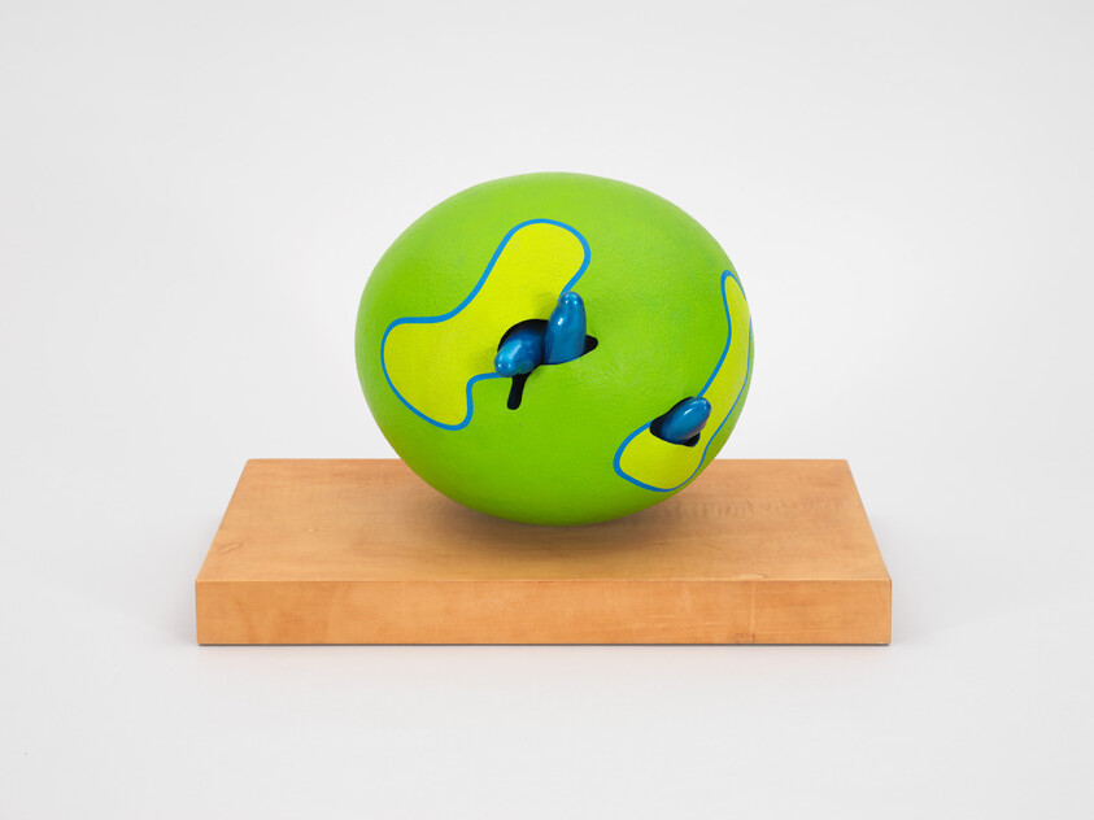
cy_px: 410
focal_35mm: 77
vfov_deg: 19.1
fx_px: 2433
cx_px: 547
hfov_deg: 25.3
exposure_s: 1/125
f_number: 13
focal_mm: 120
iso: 64
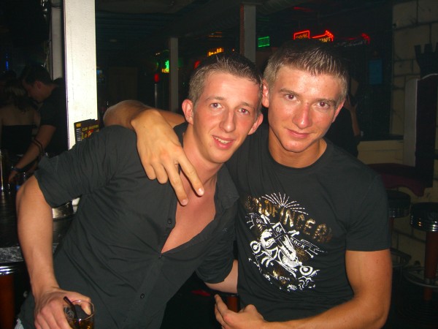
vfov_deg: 37.7
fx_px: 481
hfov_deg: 49.0
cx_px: 219
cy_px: 164
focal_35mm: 38
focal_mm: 7.9
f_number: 2.8
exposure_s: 1/60
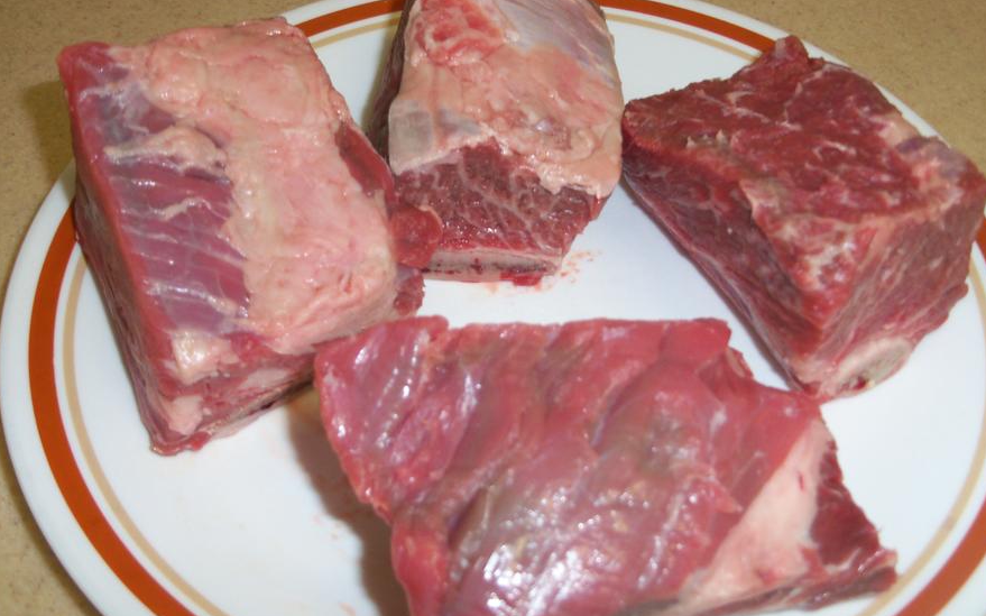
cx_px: 501
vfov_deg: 33.6
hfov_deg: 51.5
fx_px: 1021
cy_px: 299
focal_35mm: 38
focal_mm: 6.3
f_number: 3
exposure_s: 1/30
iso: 100
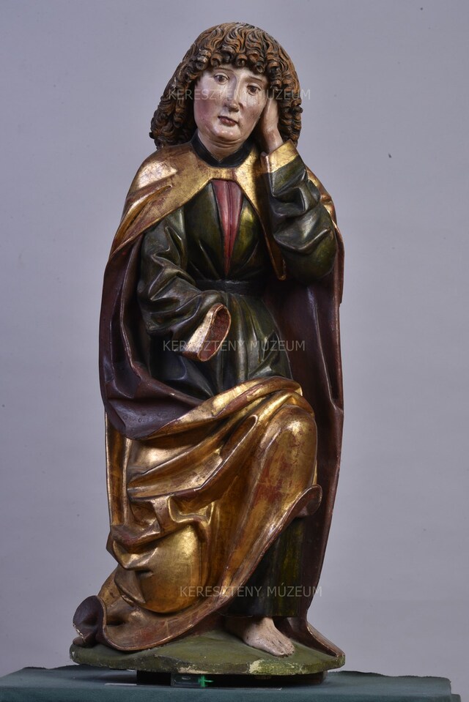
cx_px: 234
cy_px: 351
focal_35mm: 105
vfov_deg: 19.5
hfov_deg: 13.0
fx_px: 2050
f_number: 22
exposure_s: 1/125
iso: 100
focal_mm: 105
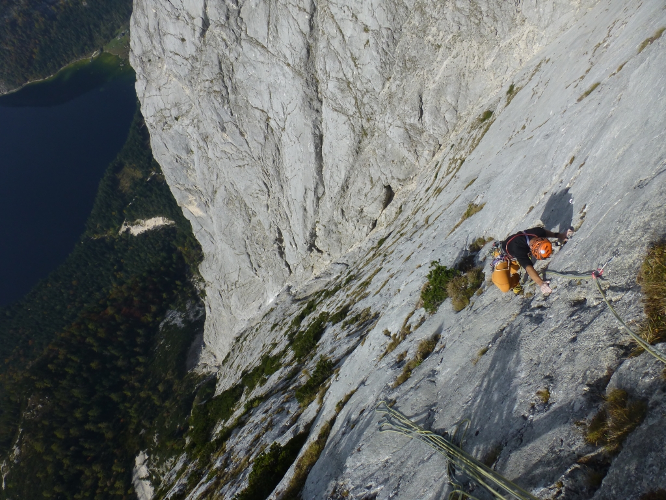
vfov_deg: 56.8
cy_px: 250
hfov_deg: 71.6
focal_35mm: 24
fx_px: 462
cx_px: 333
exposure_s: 1/1300
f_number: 4
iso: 100
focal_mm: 4.3
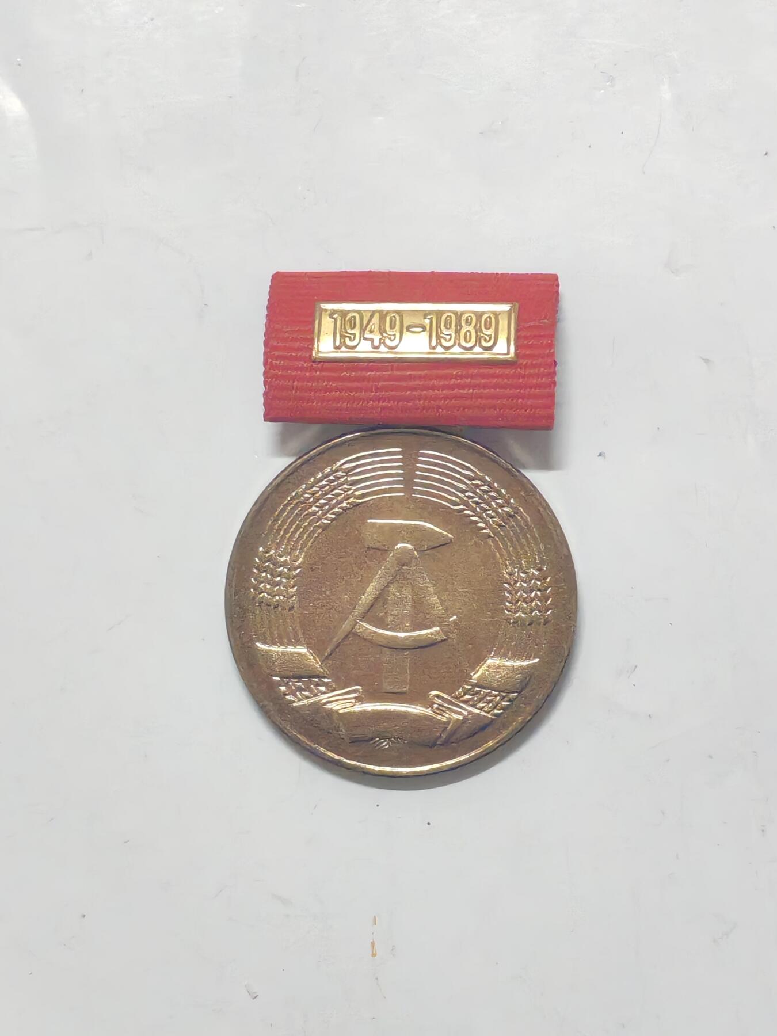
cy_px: 518
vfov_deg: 18.9
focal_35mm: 104
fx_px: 3113
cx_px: 388
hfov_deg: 14.2
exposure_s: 1/33
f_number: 1.95
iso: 1250
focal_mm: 5.52
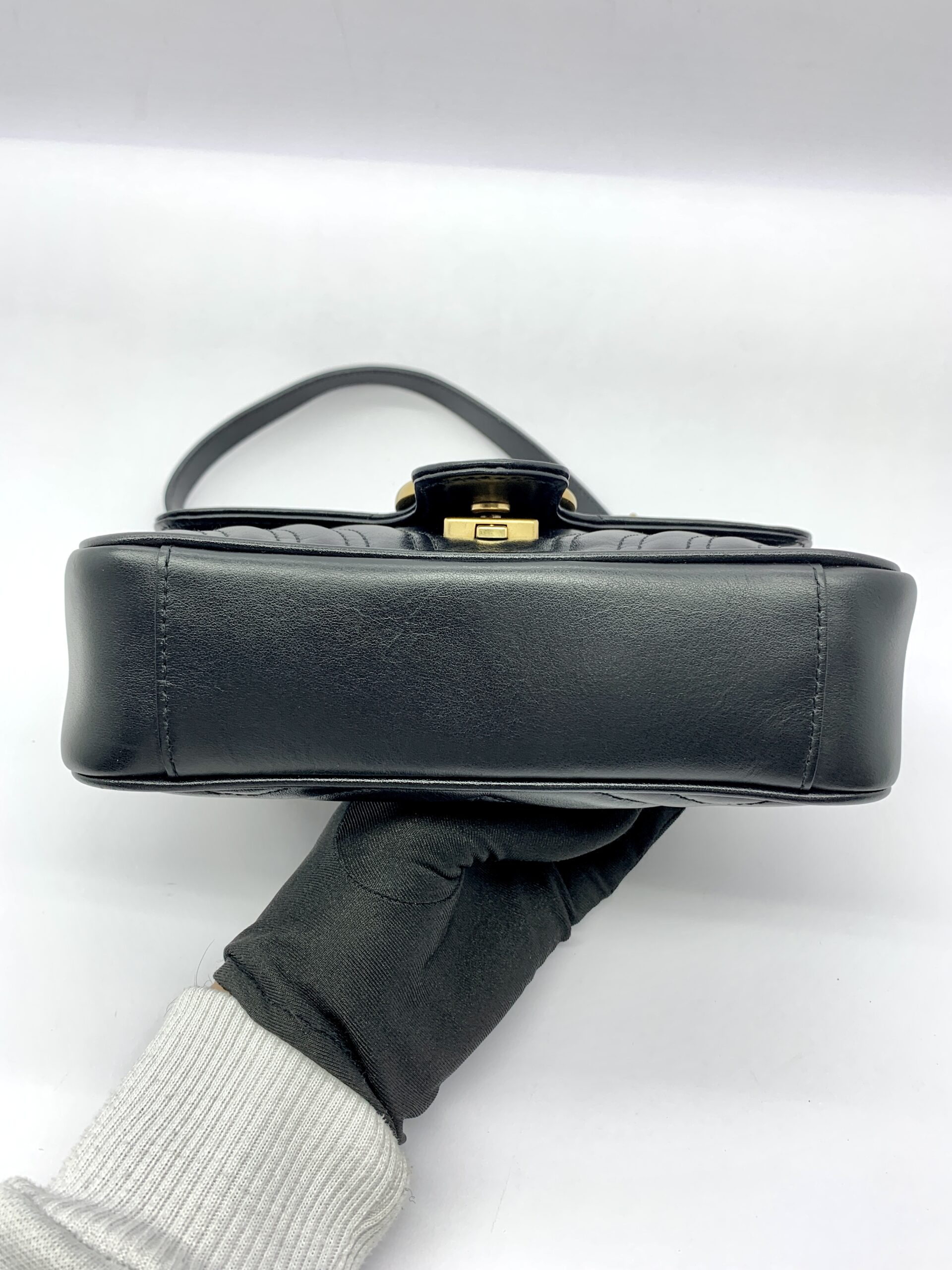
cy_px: 635
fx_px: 953
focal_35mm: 26
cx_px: 476
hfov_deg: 53.1
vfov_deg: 67.3
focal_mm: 4.25
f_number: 1.8
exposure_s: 1/100
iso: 32
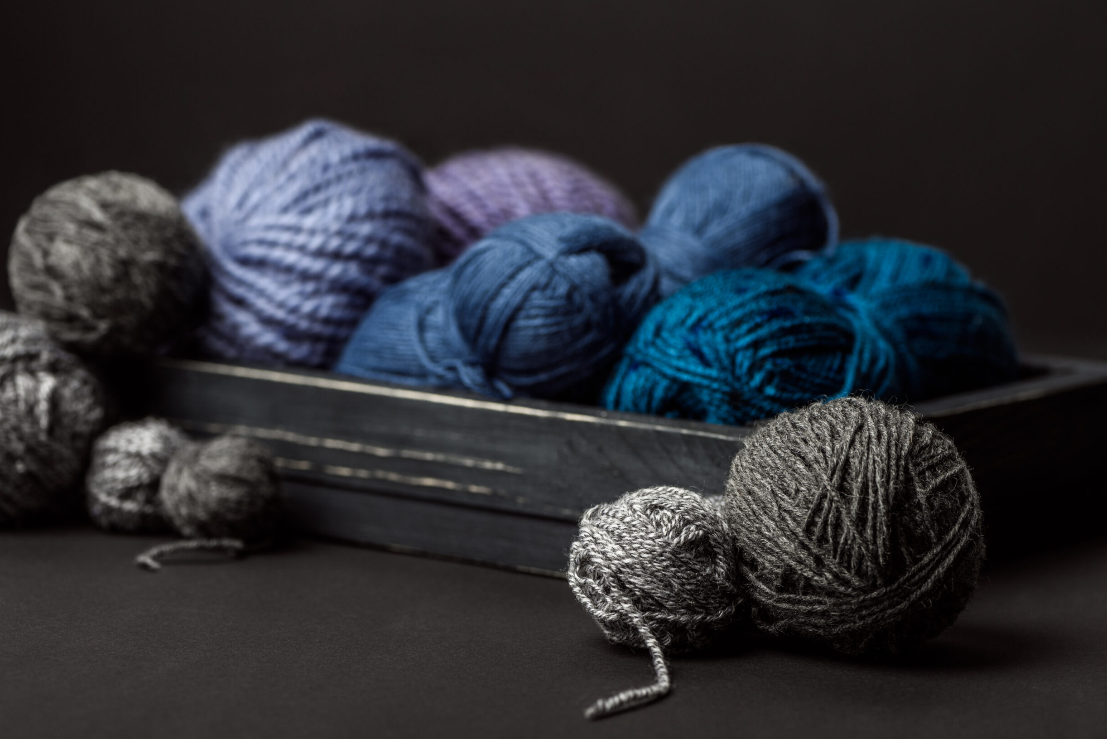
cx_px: 556
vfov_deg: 12.5
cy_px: 375
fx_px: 3383
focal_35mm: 110
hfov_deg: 18.6
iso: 100
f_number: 6.3
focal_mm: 105
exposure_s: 1/200
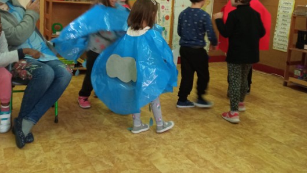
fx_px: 326
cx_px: 151
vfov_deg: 29.3
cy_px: 47
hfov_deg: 50.5
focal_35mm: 40
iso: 422
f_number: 2.2
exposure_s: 1/25
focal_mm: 3.79
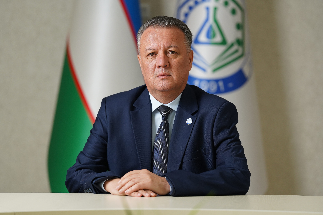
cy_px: 108
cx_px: 162
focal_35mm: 167
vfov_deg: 8.2
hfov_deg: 12.3
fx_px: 1498
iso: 1600
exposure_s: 1/160
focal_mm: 167
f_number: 4
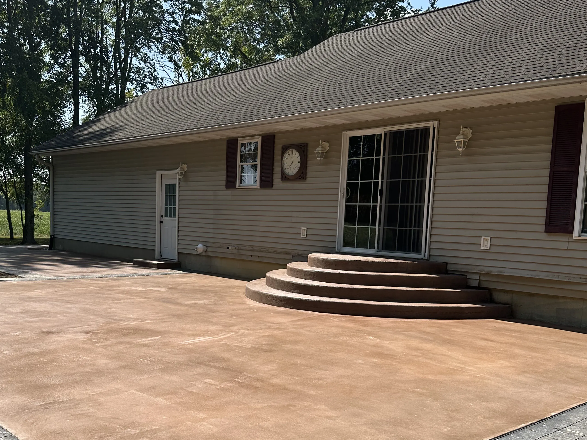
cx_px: 254
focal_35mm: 37
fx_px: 628
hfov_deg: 50.0
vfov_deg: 38.2
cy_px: 293
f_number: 1.78
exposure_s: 1/3717
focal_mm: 6.86
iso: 80
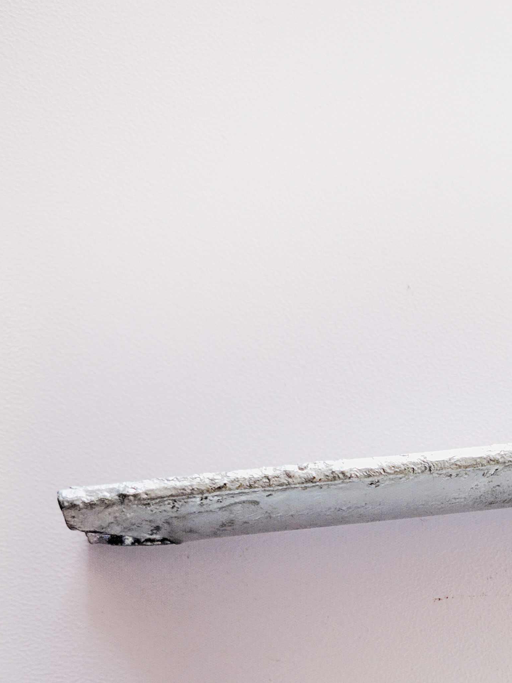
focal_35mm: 61
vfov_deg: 29.8
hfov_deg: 23.1
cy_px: 666
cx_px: 502
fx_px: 1203
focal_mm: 4.1
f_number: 1.7
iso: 827
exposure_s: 1/136
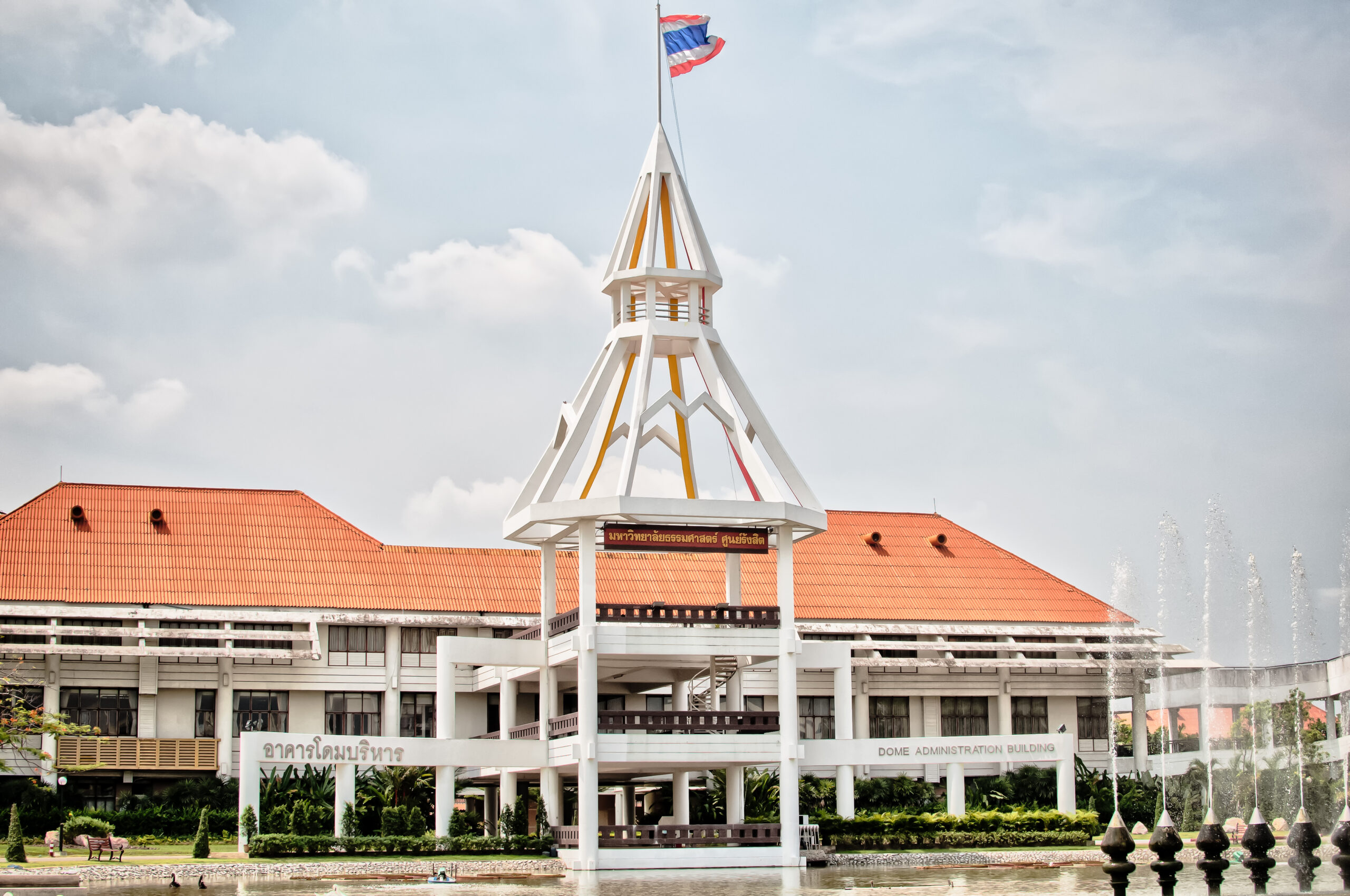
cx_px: 675
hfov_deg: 37.9
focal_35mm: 52
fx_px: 1966
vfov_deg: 25.7
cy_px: 448
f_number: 6.3
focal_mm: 35
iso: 200
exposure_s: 1/1000
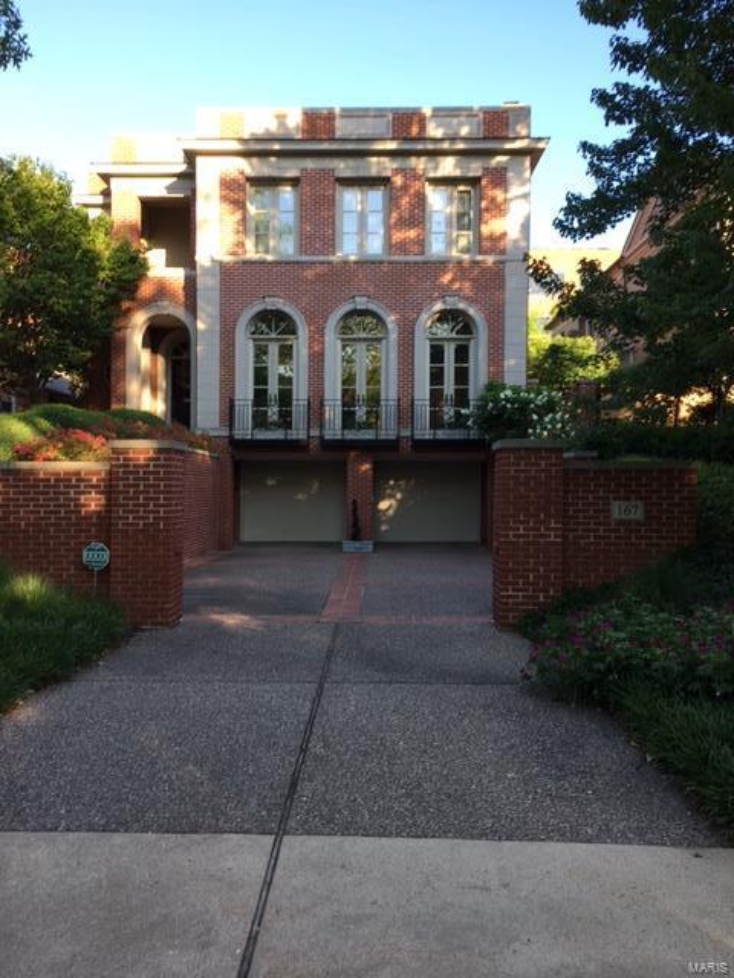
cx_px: 367
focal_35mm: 29
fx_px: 820
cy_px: 489
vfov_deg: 61.7
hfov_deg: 48.2
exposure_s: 1/206
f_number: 2.2
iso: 25
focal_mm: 4.15
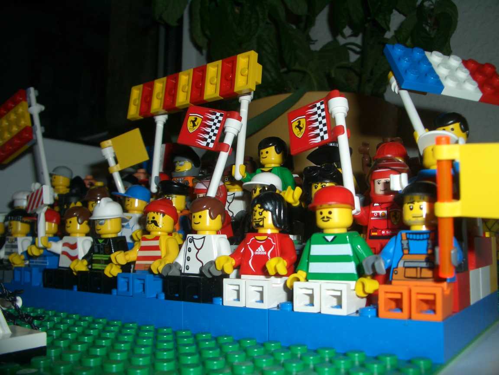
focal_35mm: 35
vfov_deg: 40.7
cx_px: 250
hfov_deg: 52.6
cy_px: 188
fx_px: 505
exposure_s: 1/60
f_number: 4.3
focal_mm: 5.8
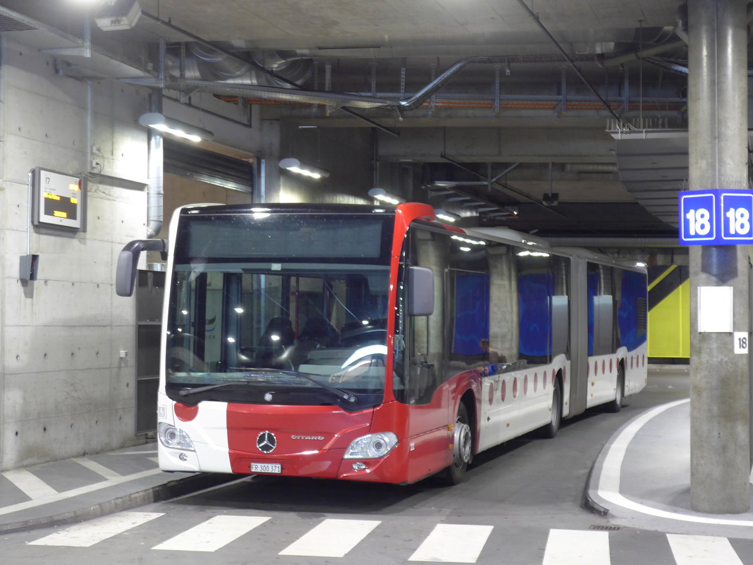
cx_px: 376
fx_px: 1436
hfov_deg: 29.4
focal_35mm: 66
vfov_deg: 22.3
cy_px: 282
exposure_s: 1/8
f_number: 3.9
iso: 400
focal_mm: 13.4
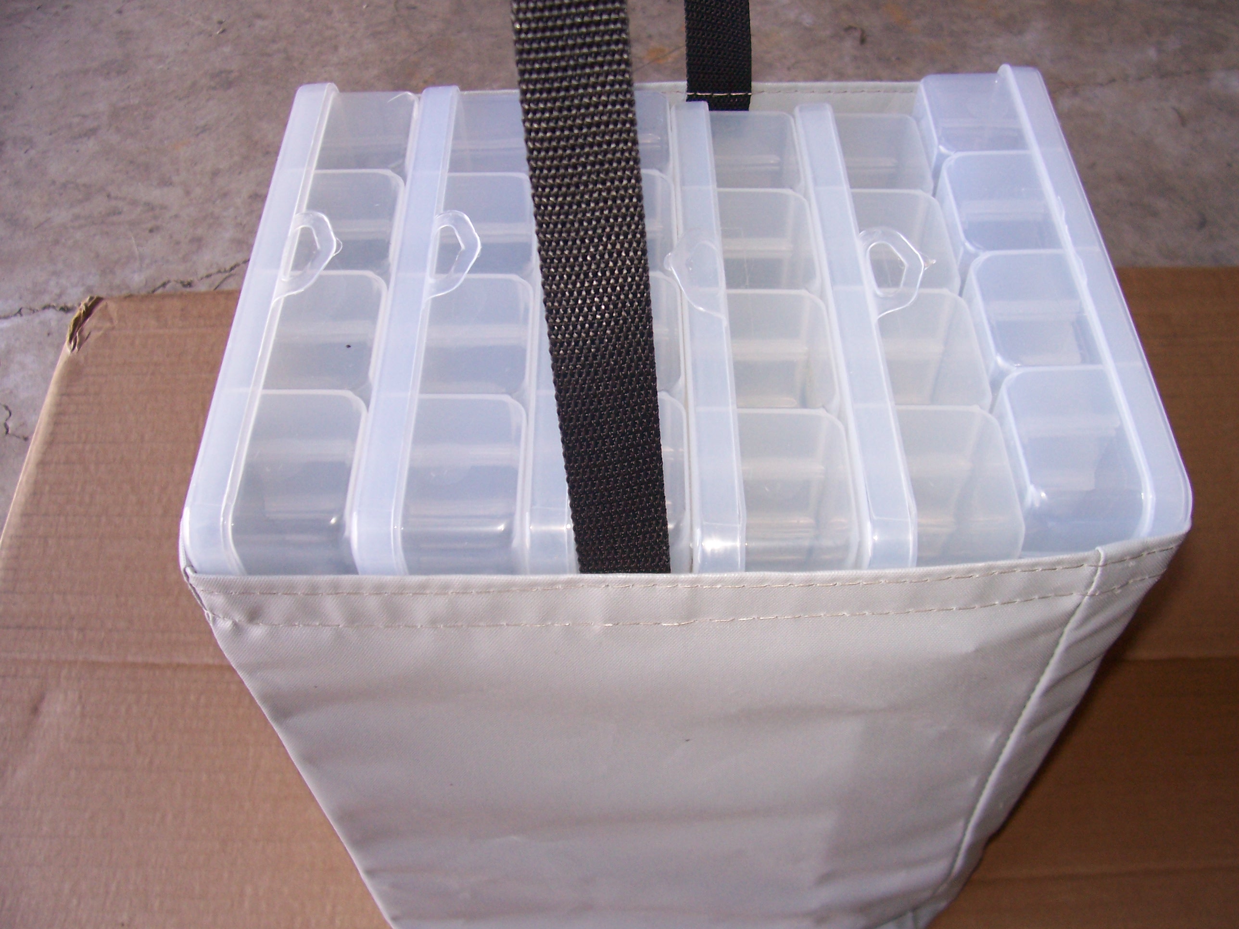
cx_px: 620
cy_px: 464
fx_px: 1217
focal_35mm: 34
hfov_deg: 54.0
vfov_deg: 41.8
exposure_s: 1/90
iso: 125
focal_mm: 5.6
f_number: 2.7
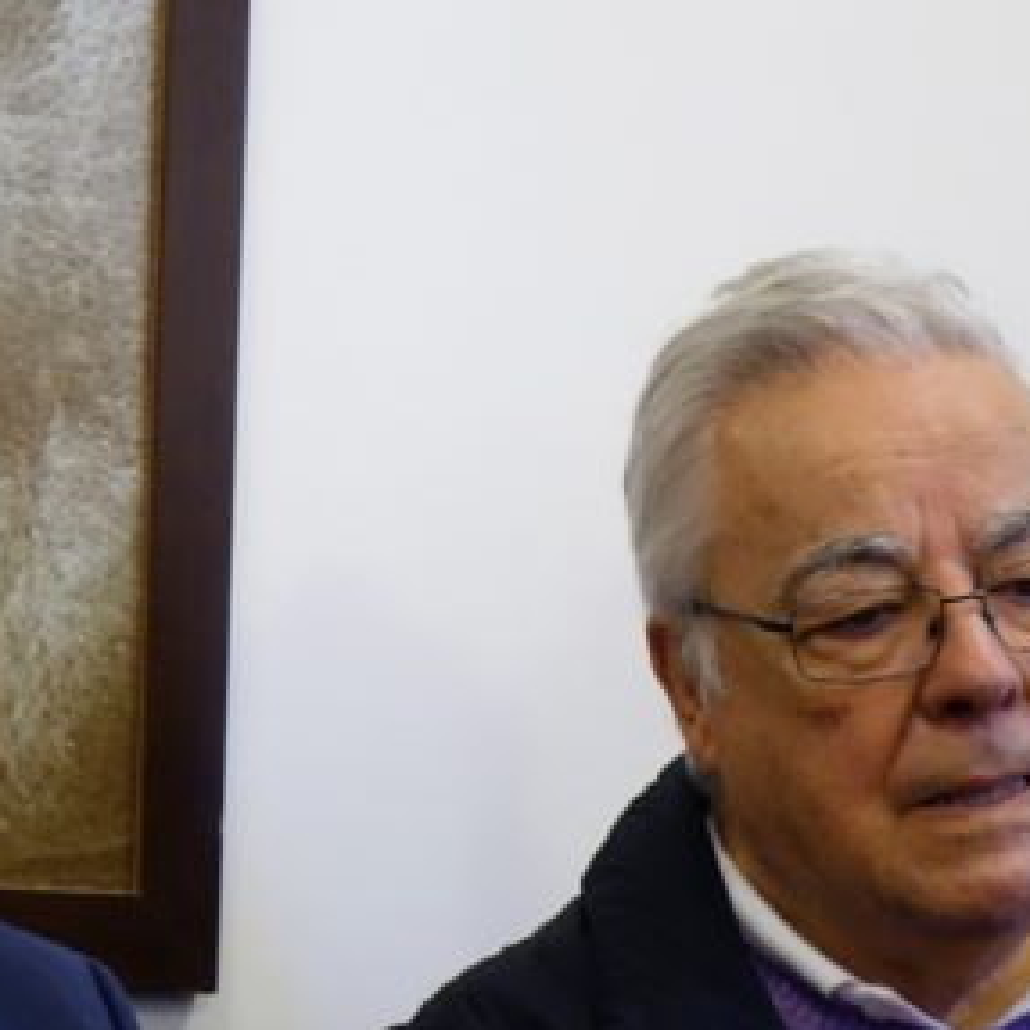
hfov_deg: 6.3
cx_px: 136
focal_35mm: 277
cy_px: 718
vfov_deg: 6.3
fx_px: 9325
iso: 800
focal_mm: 47.85
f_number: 2.8
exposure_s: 1/100
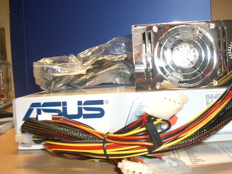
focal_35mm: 45
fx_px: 302
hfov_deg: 41.9
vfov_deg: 32.2
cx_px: 135
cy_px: 98
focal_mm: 5.8
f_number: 2.6
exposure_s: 1/40
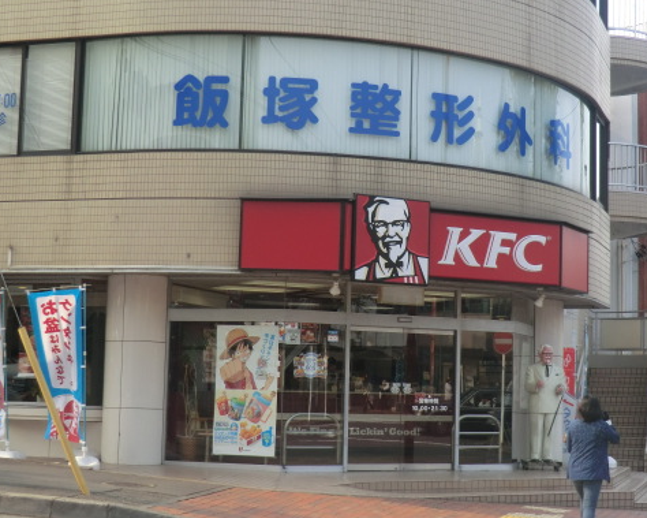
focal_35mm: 62
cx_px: 381
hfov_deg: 30.4
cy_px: 246
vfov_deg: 24.6
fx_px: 1187
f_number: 4
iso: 80
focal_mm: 8.4
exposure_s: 1/200
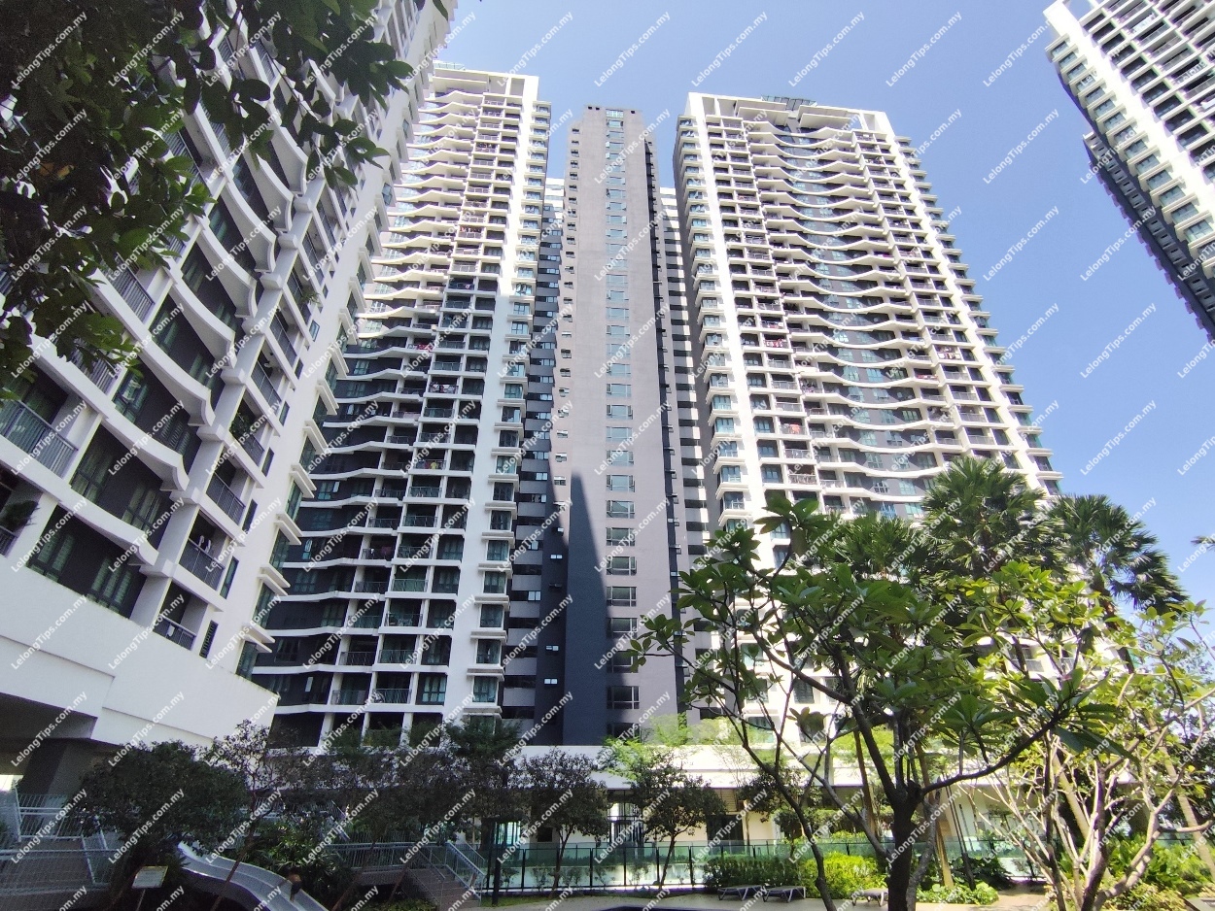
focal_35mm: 16
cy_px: 456
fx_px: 562
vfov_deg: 78.1
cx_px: 608
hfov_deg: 94.5
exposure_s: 1/1380
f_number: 2.2
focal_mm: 1.65
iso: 50
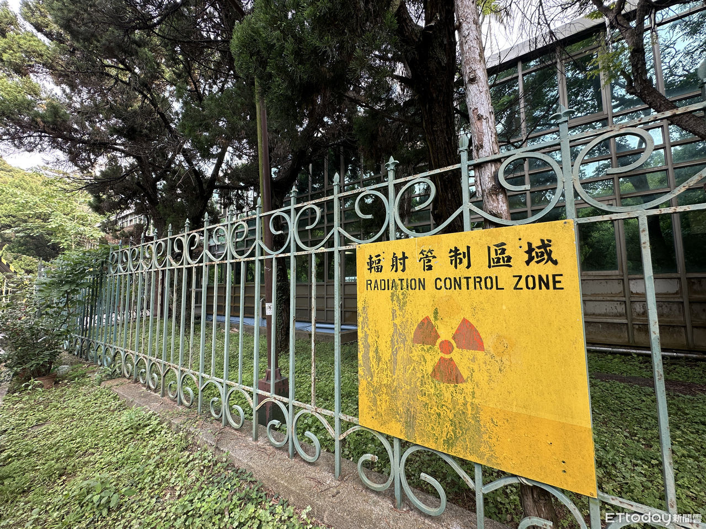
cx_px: 353
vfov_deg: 85.7
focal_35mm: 14
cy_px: 264
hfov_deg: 102.1
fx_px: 286
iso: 40
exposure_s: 1/153
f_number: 2.2
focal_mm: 2.22
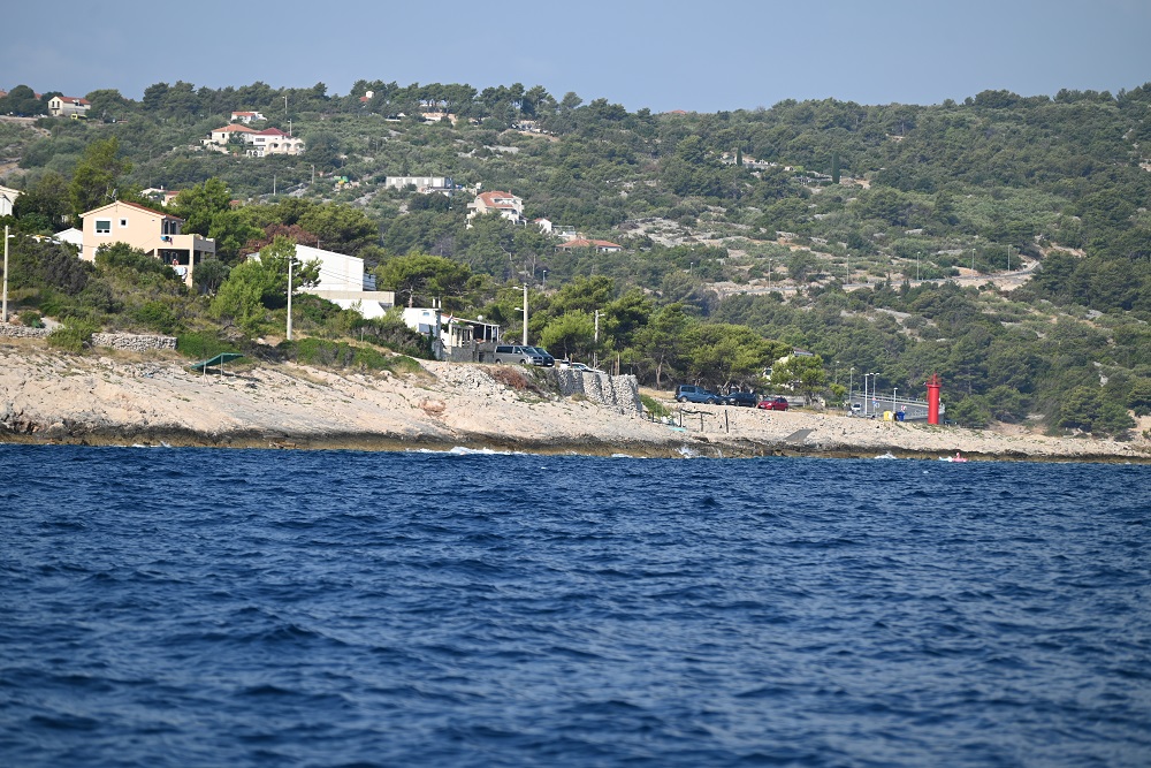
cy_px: 384
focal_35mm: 180
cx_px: 576
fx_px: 5755
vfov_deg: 7.6
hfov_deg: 11.4
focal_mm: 180
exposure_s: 1/640
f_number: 5
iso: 100
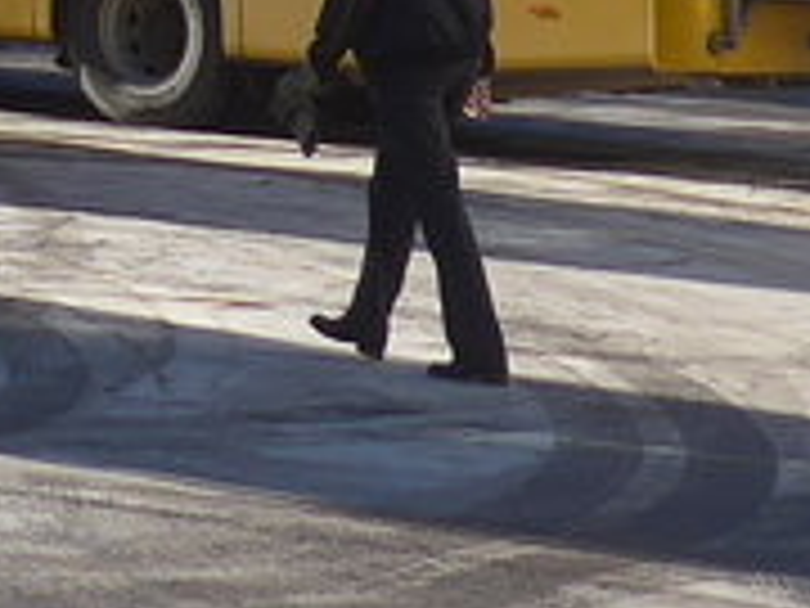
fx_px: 4516
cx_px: -1084
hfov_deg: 9.3
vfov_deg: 7.0
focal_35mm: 193
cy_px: -1130
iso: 80
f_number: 2.8
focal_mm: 6
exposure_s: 1/1300
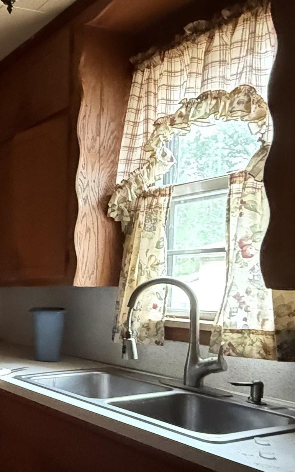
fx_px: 476
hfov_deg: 26.4
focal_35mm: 37
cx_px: -131
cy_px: 310
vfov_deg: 51.9
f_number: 2.2
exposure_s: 1/40
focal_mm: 2.22
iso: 1250
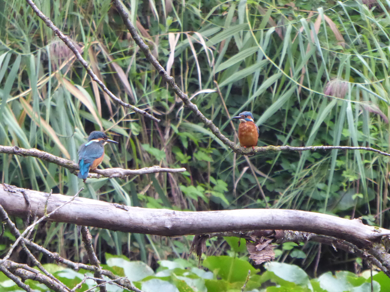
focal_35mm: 517
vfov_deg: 2.9
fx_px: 5825
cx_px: 195
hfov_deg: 3.8
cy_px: 146
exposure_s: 1/50
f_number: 6
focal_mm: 83.4
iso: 1600
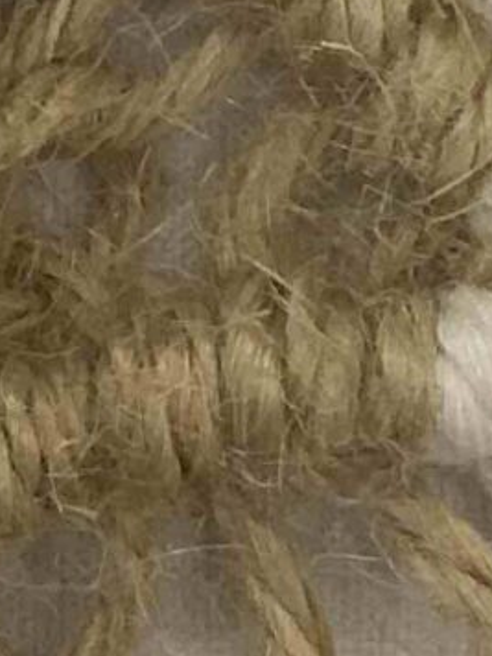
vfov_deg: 5.0
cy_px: -1319
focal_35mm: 374
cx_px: 160
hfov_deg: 4.0
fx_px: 7088
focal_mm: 6
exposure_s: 1/50
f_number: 2.4
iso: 64
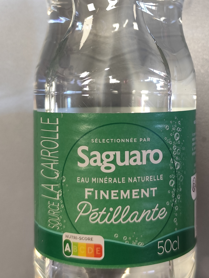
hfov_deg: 26.8
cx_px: 142
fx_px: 435
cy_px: 82
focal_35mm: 54
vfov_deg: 35.0
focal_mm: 6.19
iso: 800
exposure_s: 1/100
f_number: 1.65
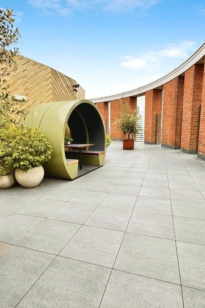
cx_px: 110
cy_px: 156
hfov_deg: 61.8
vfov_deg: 84.0
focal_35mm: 20
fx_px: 171
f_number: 2.2
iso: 40
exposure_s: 1/407
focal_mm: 2.22
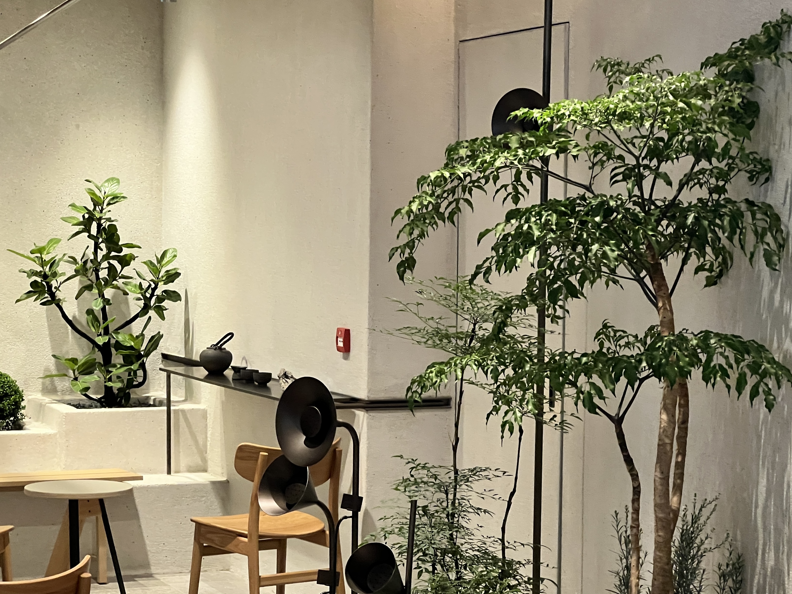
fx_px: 2150
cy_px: 331
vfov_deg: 15.7
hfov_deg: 20.9
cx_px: 390
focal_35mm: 94
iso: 400
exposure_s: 1/50
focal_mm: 9
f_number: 2.8
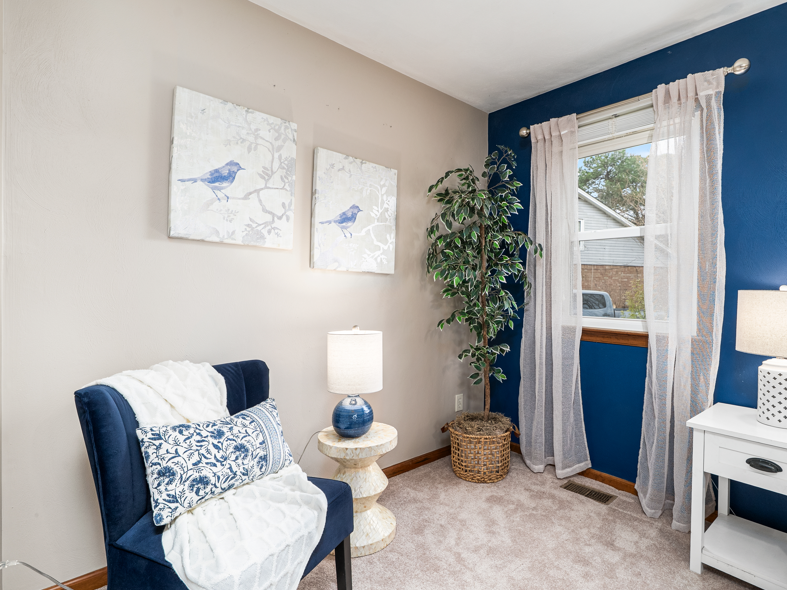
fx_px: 409
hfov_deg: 87.3
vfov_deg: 71.6
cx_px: 442
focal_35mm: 18
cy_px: 302
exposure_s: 1/5
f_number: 7.1
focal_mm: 16
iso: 400
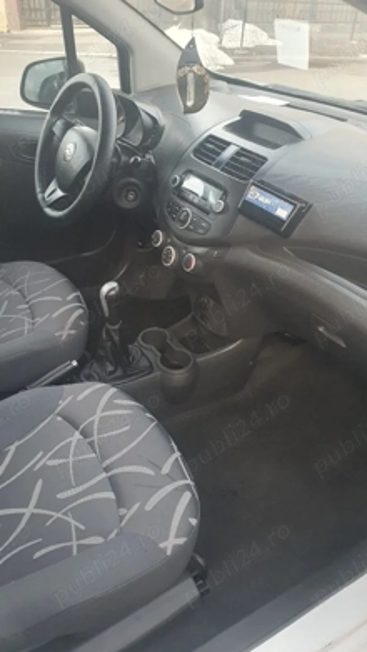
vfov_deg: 66.1
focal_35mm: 29
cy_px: 323
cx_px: 140
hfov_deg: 39.9
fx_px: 502
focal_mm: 4.32
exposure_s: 1/120
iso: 200
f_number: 2.4
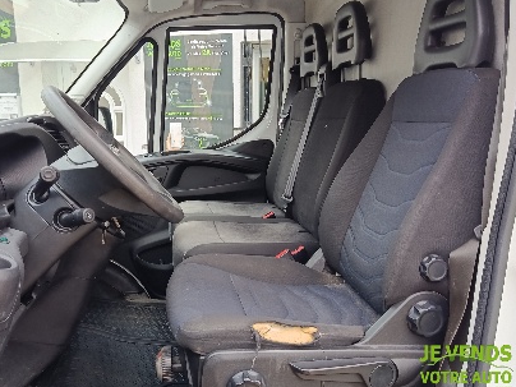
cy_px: 194
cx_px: 253
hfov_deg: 54.0
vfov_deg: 41.8
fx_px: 507
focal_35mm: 34
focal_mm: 5.24
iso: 463
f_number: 1.7
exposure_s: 1/100
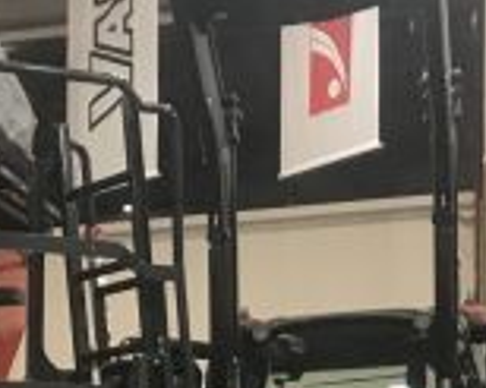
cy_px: 658
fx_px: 1912
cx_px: -205
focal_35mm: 133
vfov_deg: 11.0
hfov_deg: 13.8
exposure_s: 1/33
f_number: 1.8
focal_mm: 3.99
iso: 32
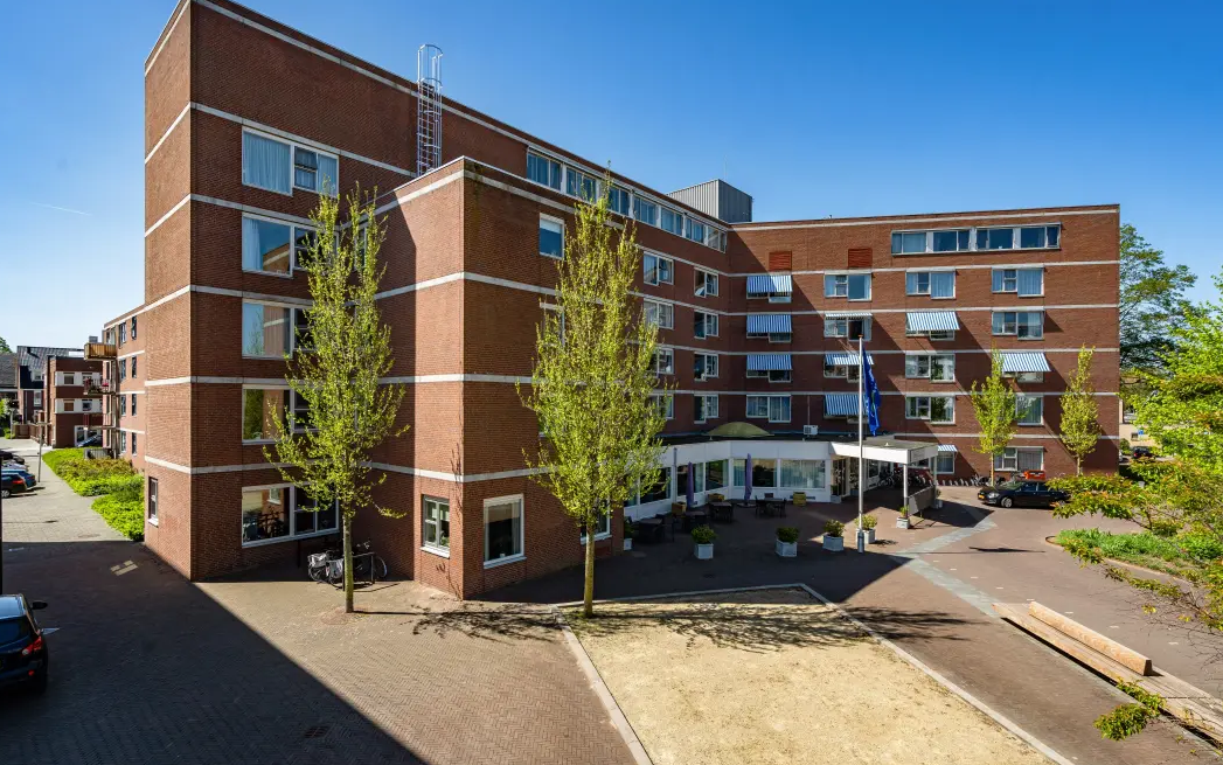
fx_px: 567
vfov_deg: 68.0
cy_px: 374
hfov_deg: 94.3
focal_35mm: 17
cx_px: 627
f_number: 8
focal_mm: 16
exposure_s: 1/640
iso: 200
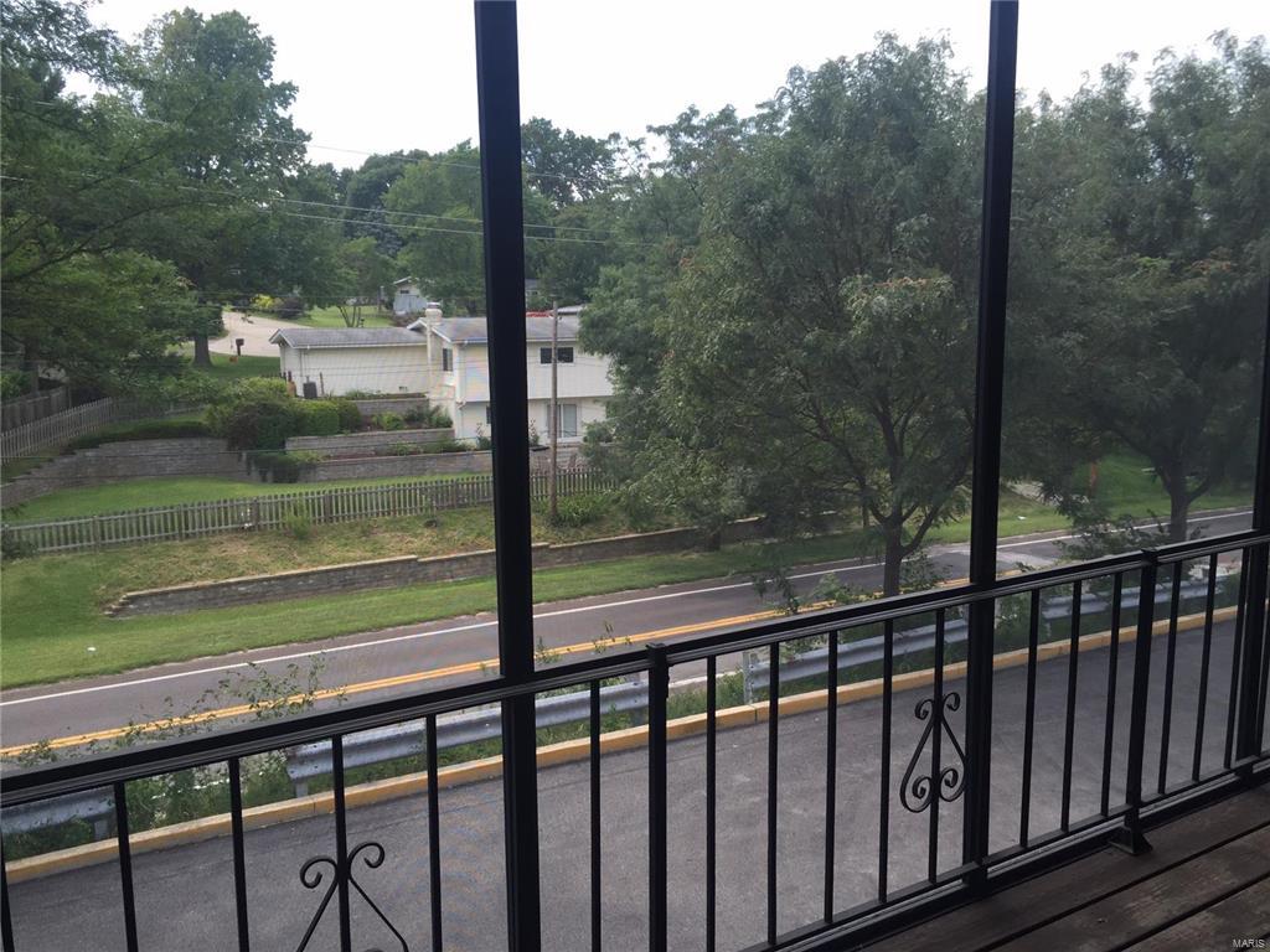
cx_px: 635
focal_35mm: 29
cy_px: 476
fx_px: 1064
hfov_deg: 61.7
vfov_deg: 48.2
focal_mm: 4.15
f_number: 2.2
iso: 32
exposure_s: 1/359
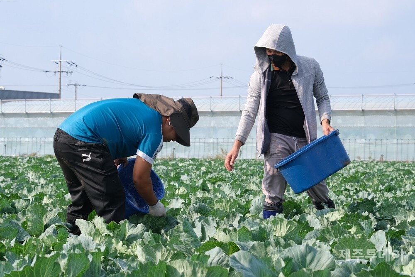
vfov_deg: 15.7
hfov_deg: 23.4
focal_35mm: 87
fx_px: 1003
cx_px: 208
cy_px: 138
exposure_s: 1/220
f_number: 7.1
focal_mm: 57.8
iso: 160
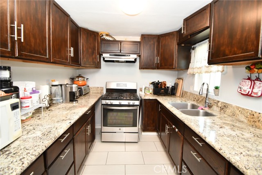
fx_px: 109
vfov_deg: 77.4
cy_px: 88
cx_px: 131
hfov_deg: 100.4
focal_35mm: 15
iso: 640
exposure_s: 1/60
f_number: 4
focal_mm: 10
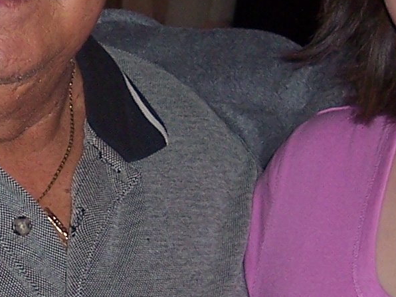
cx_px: -70
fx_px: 2139
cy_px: 70
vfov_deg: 7.9
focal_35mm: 187
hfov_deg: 10.4
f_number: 2.8
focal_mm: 8
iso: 100
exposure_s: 1/60
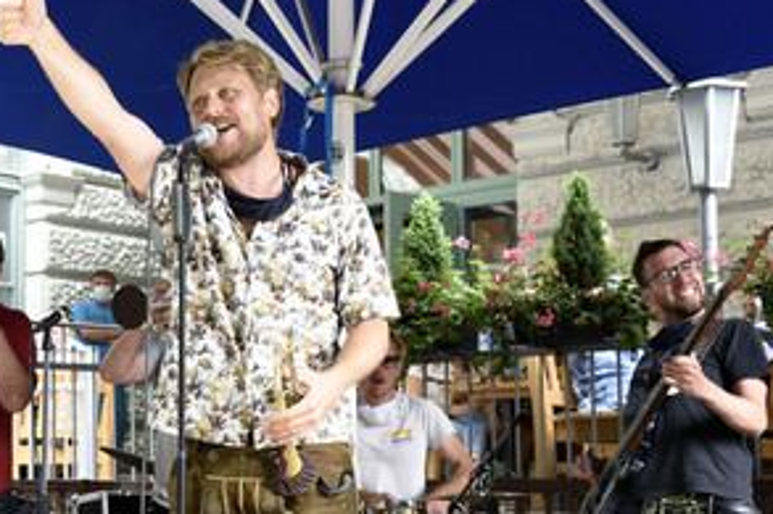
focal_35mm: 77
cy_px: 298
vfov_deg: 17.7
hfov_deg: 26.0
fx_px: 1652
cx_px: 202
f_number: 6.3
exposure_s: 1/60
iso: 1250
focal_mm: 50
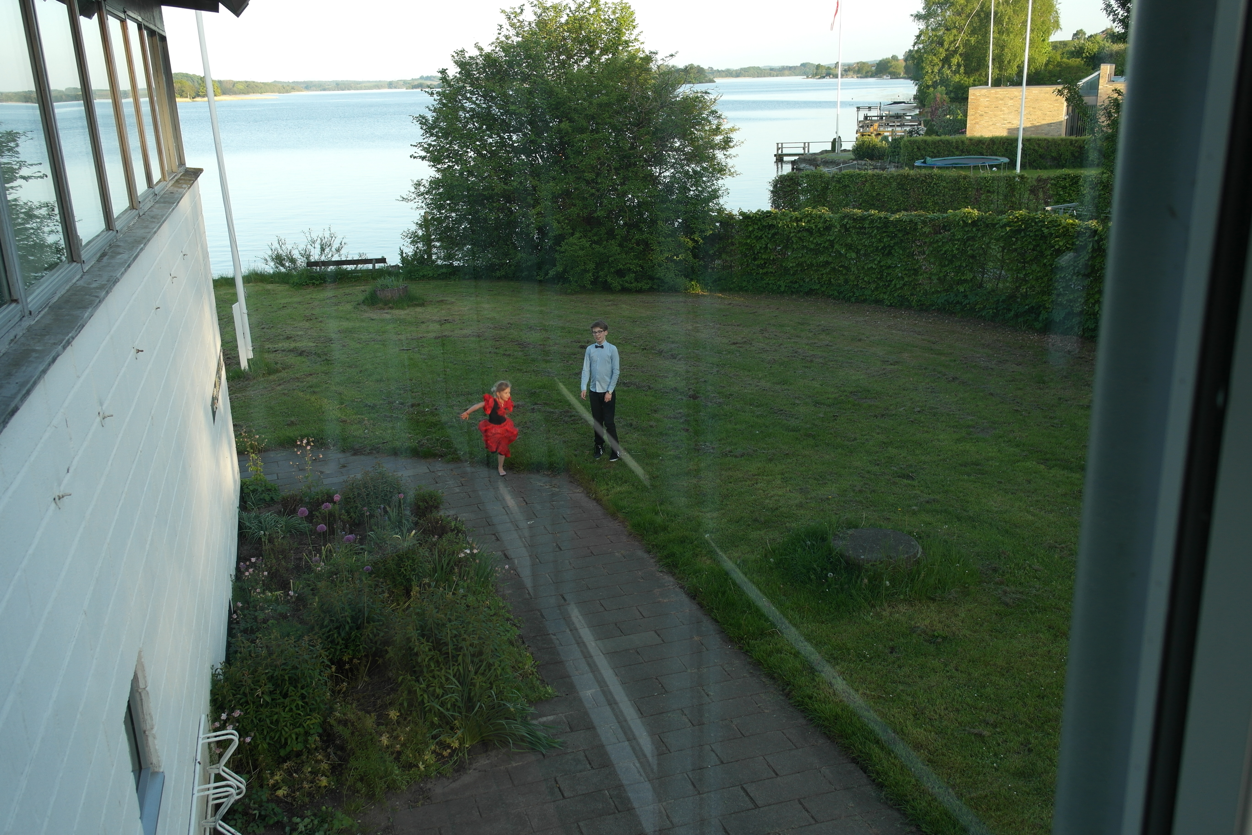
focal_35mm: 30
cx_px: 626
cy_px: 418
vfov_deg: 43.6
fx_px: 1043
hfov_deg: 61.9
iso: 100
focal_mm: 20
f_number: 4
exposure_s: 1/100
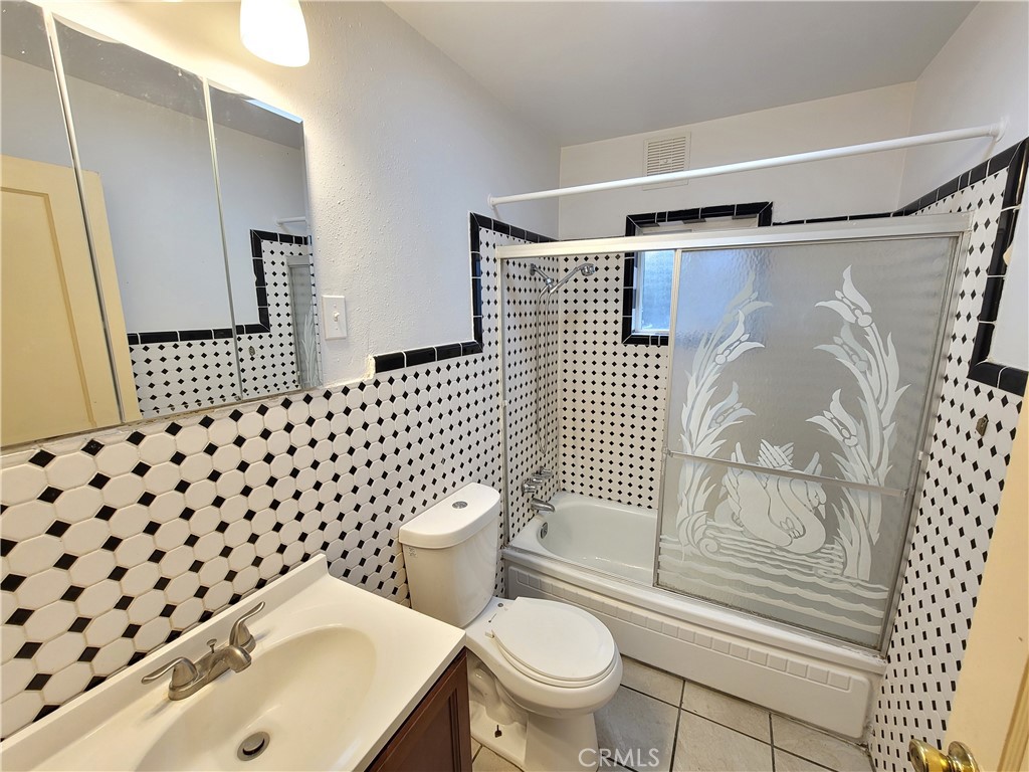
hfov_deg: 106.2
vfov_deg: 89.9
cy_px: 386
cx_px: 514
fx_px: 386
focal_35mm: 13
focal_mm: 2.2
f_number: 2.2
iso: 100
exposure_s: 1/60
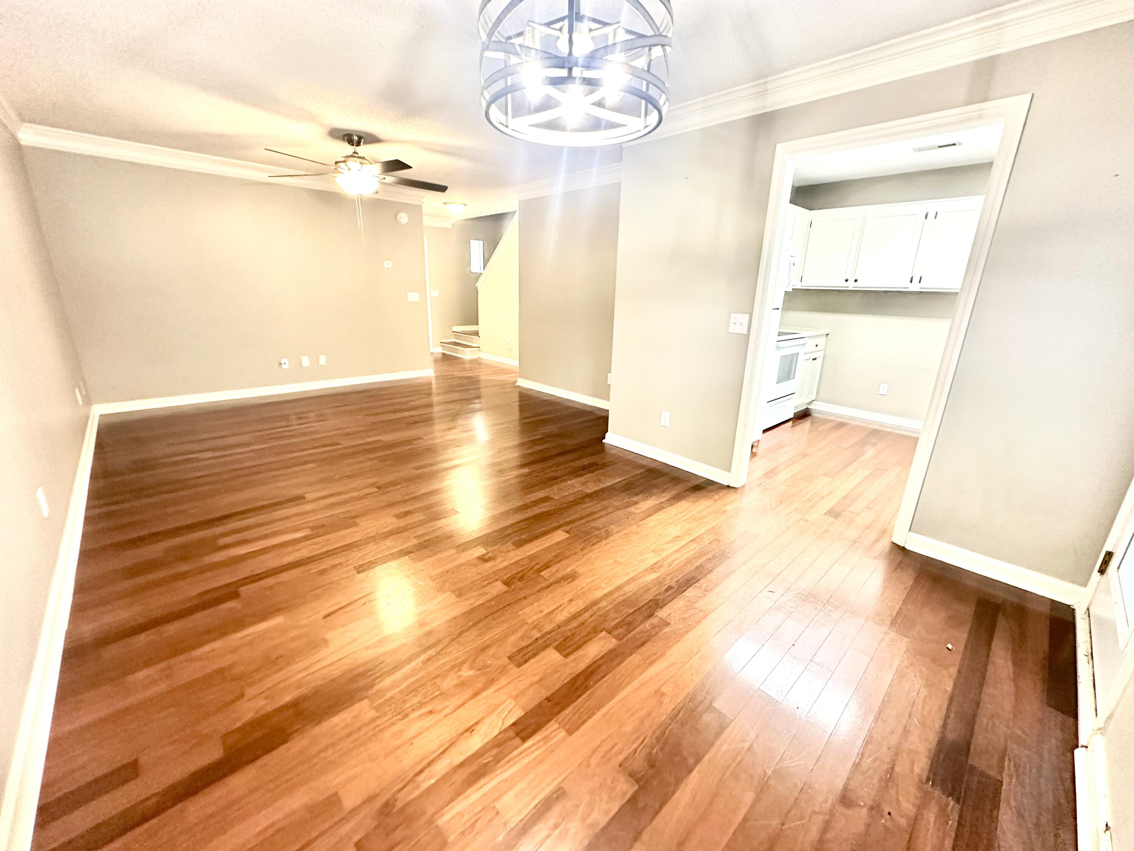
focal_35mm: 14
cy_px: 426
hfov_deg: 102.1
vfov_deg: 85.7
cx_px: 567
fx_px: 459
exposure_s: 1/60
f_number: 2.2
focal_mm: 2.22
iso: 640
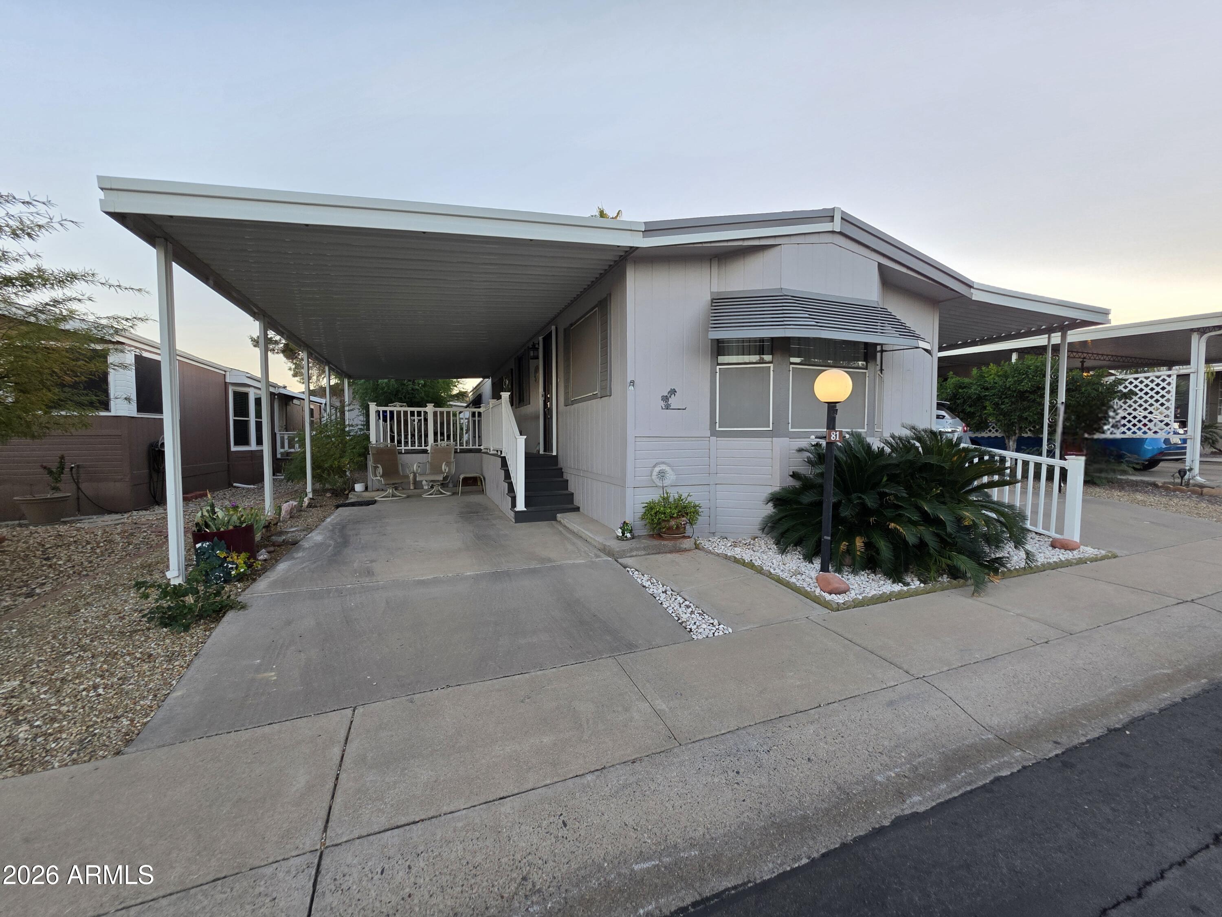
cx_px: 611
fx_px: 459
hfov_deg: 106.2
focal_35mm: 13
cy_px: 458
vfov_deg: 89.9
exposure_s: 1/120
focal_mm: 2.2
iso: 64
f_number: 1.9
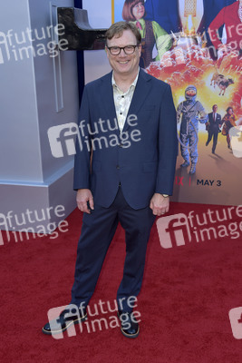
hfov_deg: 35.1
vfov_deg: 50.7
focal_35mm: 38
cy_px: 182
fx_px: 383
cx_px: 121
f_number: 6.3
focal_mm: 38
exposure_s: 1/250
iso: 320
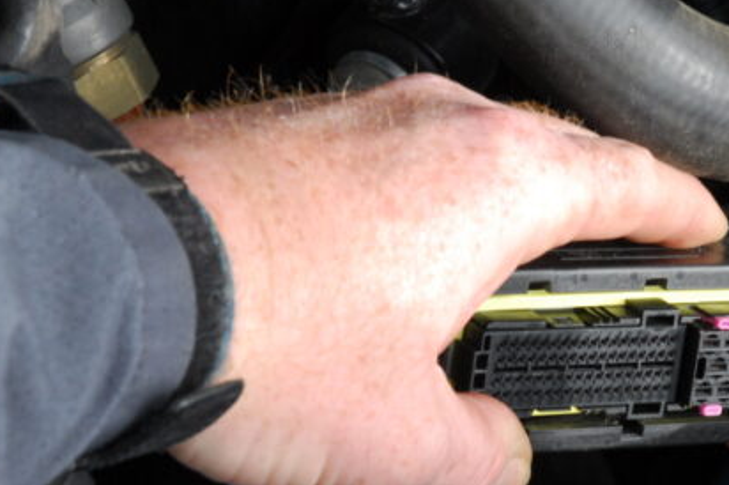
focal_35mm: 163
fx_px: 3298
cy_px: 320
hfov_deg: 12.6
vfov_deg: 8.4
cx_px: 488
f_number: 10
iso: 500
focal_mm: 56
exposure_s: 1/125
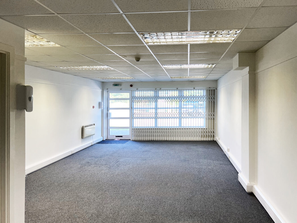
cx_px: 148
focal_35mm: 26
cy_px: 112
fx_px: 223
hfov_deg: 67.3
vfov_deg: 53.1
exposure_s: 1/100
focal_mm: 5.7
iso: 50
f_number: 1.5
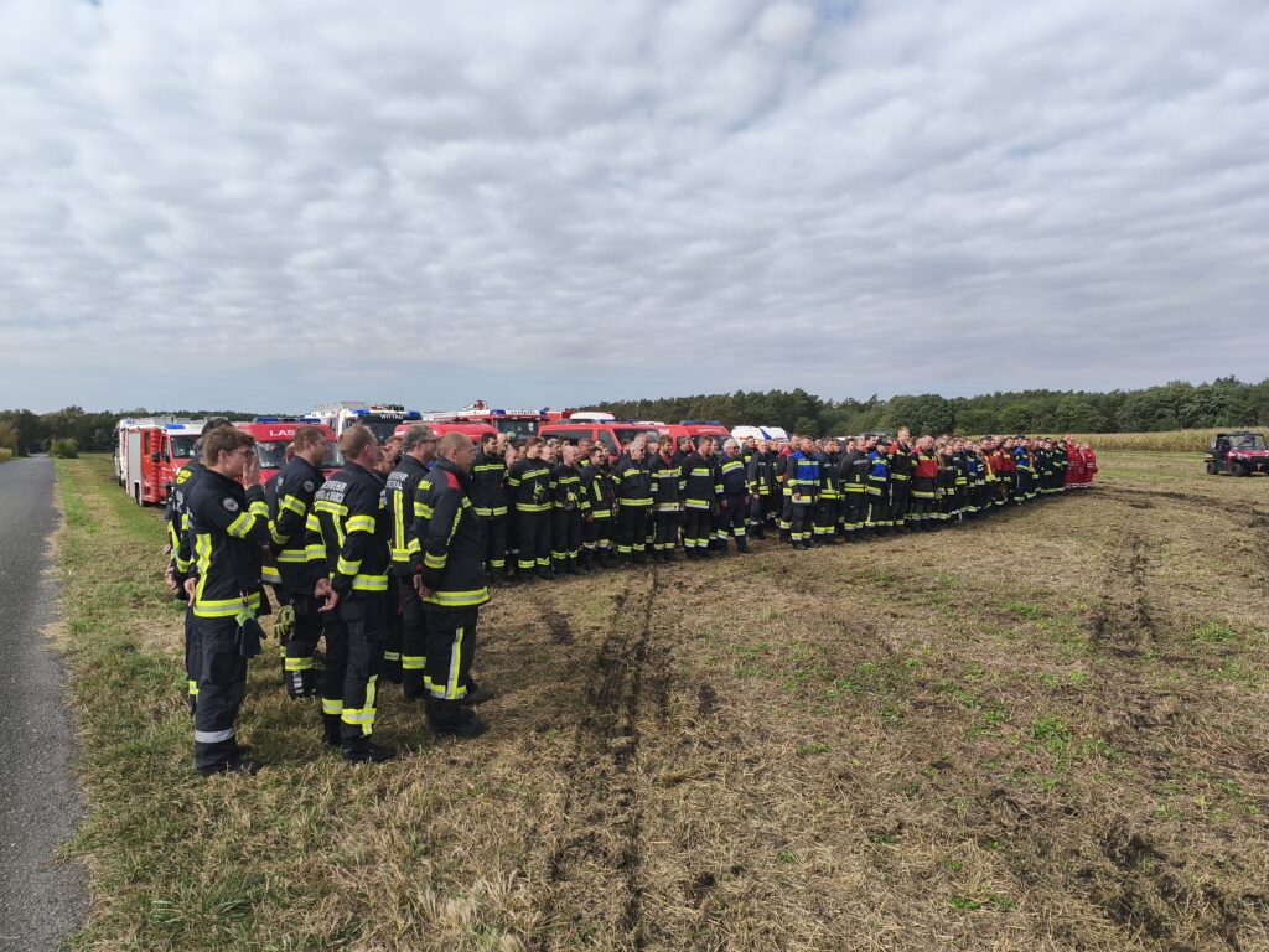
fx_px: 843
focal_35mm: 23
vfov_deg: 58.9
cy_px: 476
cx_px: 634
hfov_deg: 73.9
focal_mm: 6.14
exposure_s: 1/932
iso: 50
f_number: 1.65
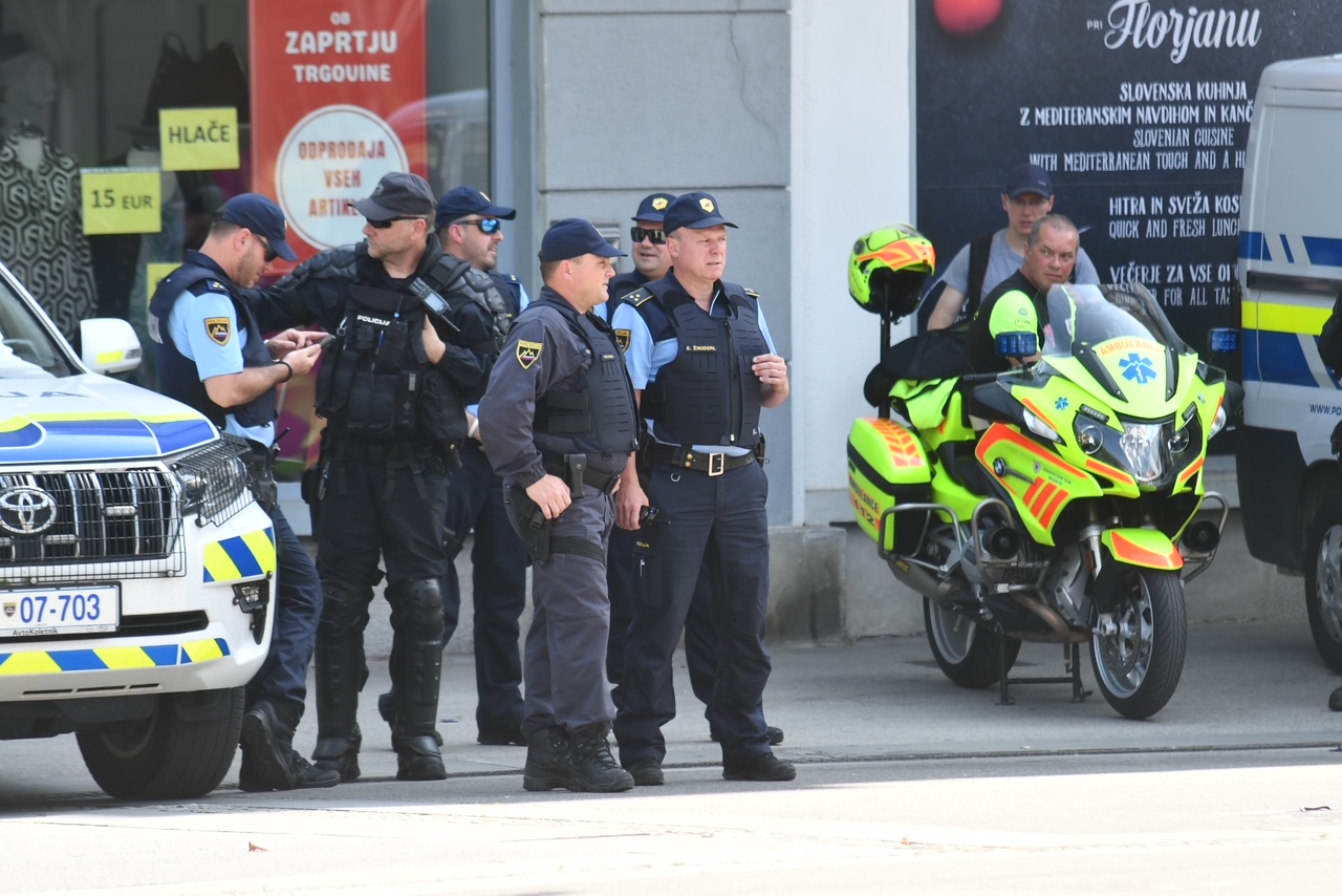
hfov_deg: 6.9
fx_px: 11185
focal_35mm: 300
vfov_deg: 4.6
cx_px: 671
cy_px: 448
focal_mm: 200
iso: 400
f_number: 4
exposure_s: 1/1000
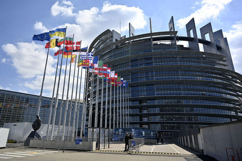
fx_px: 161
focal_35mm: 24
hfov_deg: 73.8
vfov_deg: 53.1
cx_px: 121
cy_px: 80
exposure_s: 1/1600
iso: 80
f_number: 4
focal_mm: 24
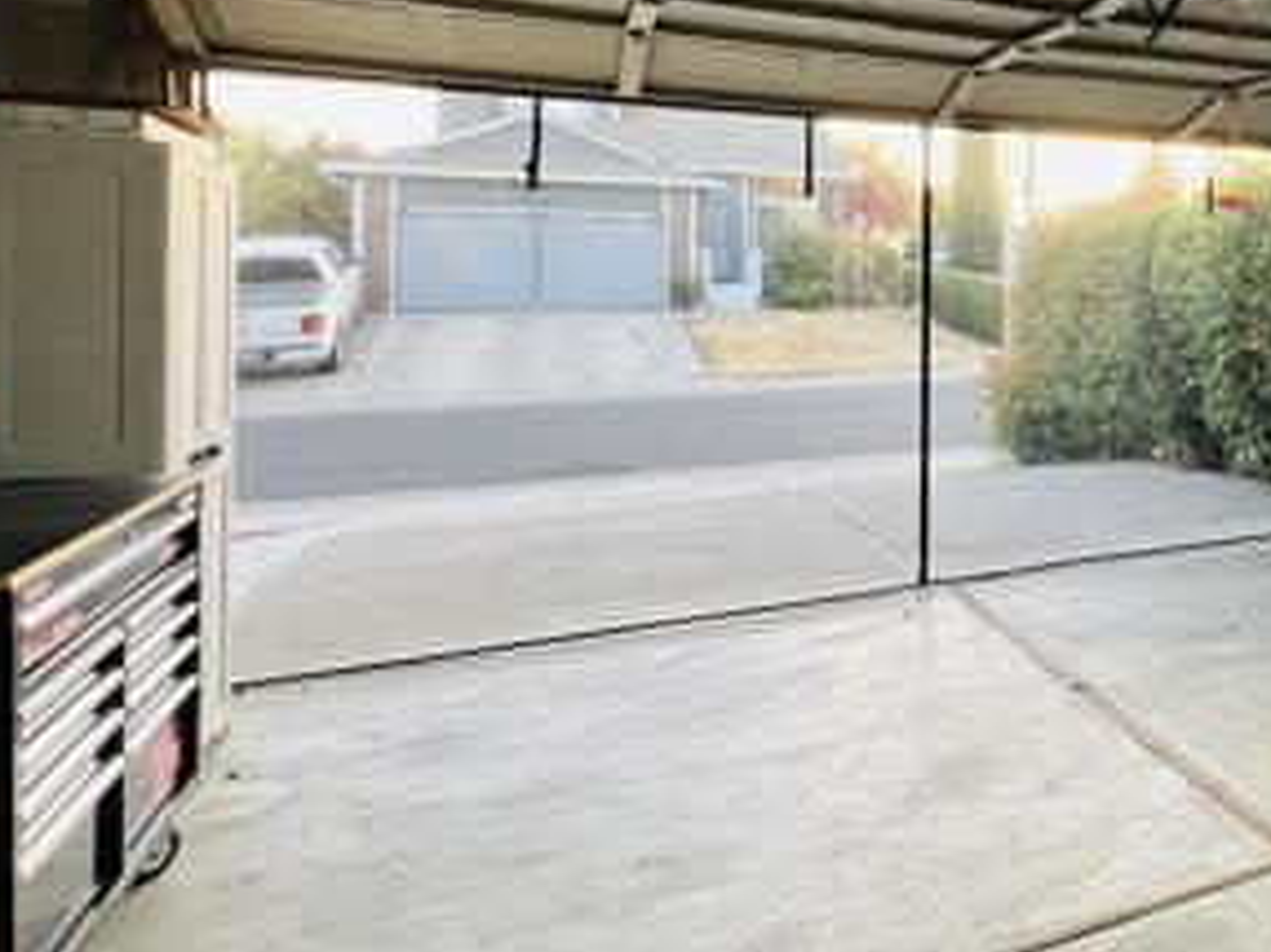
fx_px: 1064
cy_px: 283
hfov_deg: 49.4
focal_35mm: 29
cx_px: 1293
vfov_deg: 47.1
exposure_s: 1/60
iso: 125
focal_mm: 1.57
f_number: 1.8
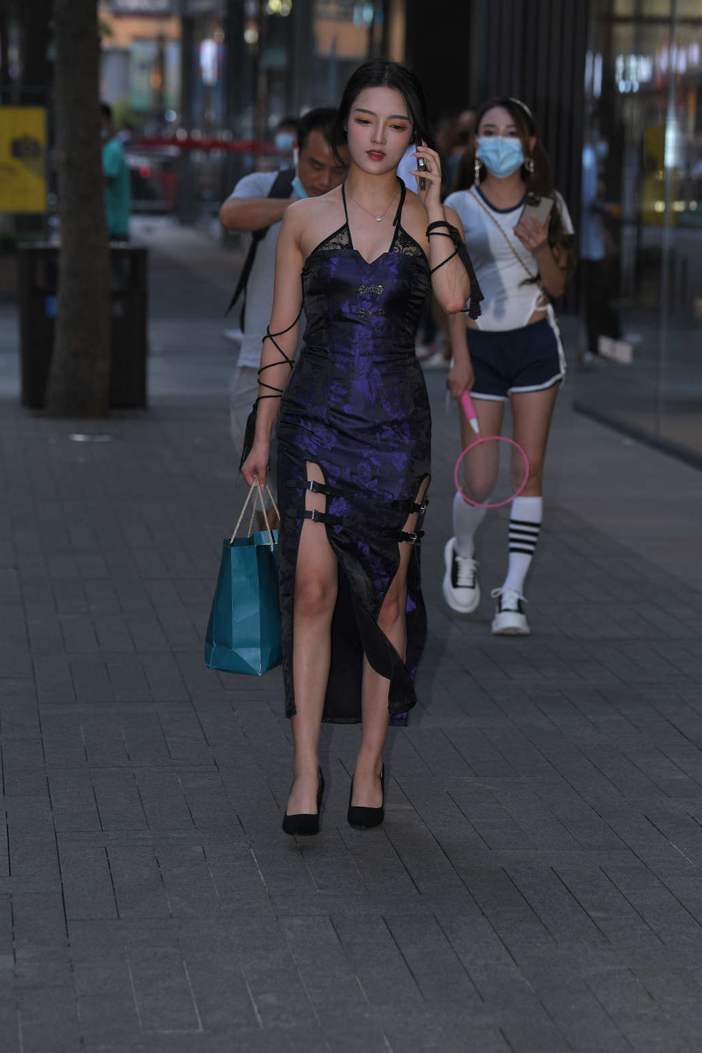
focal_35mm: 141
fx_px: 4124
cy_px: 460
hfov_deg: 9.7
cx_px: 397
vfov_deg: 14.5
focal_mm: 122
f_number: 4.5
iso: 500
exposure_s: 1/200
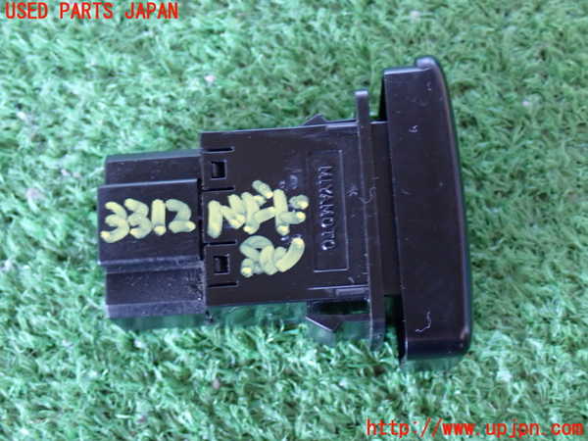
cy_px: 220
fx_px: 1053
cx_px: 294
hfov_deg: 31.2
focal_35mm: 62
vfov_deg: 23.7
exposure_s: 1/15
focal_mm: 11.09
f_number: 3.6
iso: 800
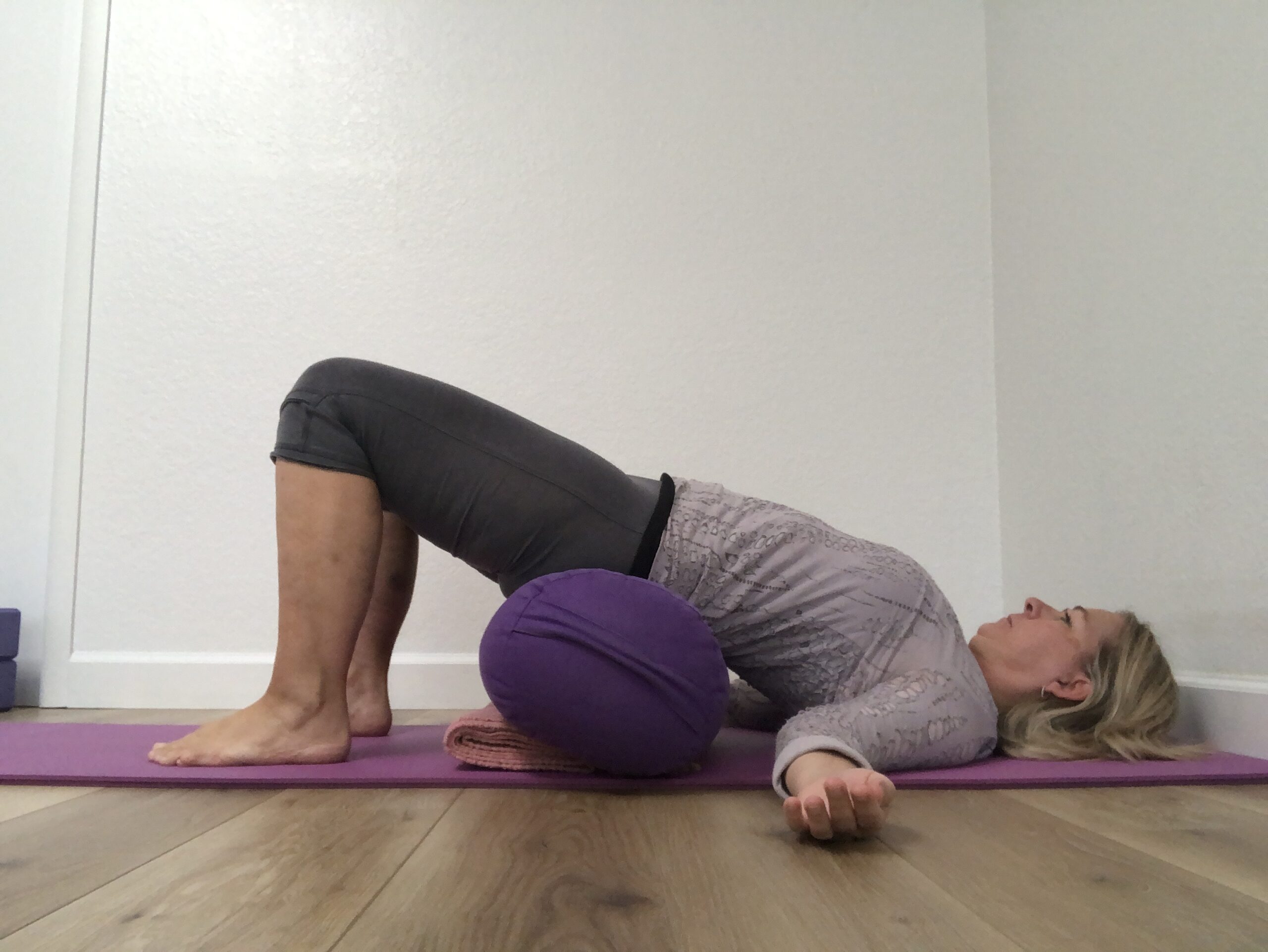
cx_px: 634
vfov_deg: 44.2
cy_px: 476
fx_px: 1173
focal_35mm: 32
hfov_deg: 56.8
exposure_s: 1/120
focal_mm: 2.87
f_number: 2.2
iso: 125
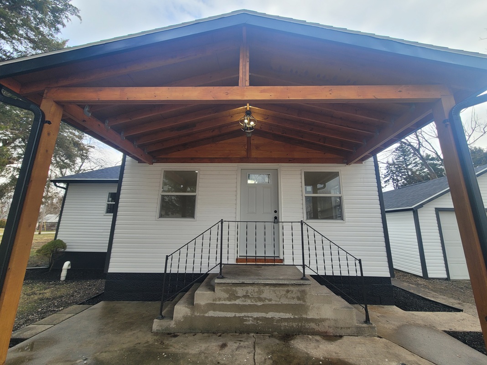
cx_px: 244
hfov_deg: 106.2
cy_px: 182
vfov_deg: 89.9
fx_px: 183
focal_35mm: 13
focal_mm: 2.2
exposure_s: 1/345
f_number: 2.2
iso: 50
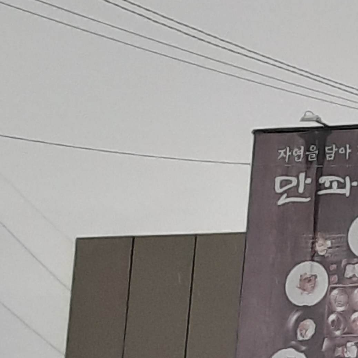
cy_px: 150
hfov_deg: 11.0
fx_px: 1521
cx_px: 904
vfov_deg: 13.4
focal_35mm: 130
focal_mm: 3.93
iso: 40
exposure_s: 1/1027
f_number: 1.7
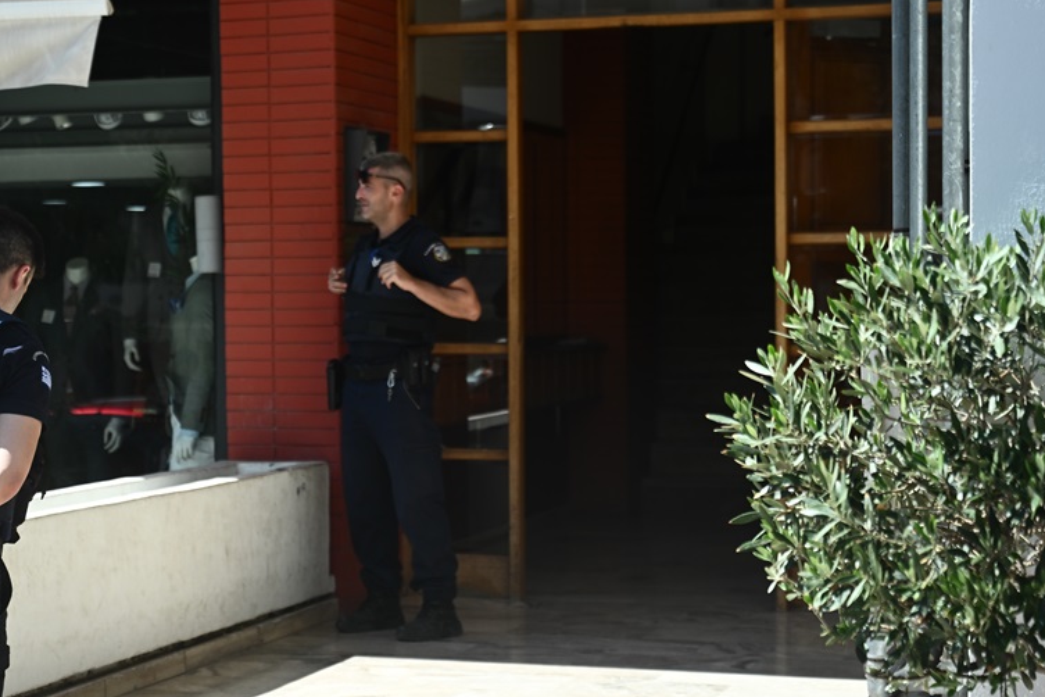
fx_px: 2235
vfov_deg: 17.7
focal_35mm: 77
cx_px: 426
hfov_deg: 26.3
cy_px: 361
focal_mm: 58
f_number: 4
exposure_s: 1/1250
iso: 320
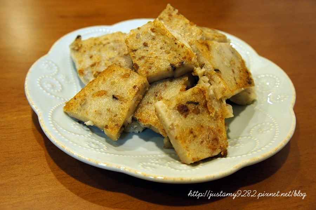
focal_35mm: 44
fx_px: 382
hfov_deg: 45.0
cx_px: 158
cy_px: 105
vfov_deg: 30.8
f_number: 5
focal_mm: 29
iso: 1000
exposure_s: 1/50
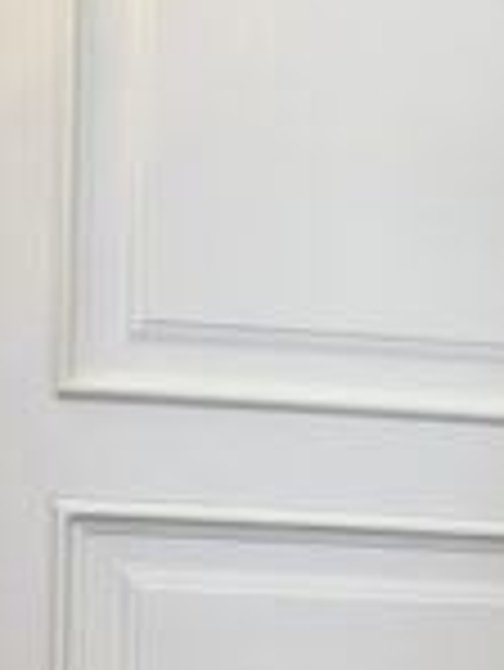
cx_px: 1192
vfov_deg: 14.7
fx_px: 2501
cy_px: 845
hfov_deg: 10.1
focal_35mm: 129
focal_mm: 6.86
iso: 50
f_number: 1.78
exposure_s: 1/119
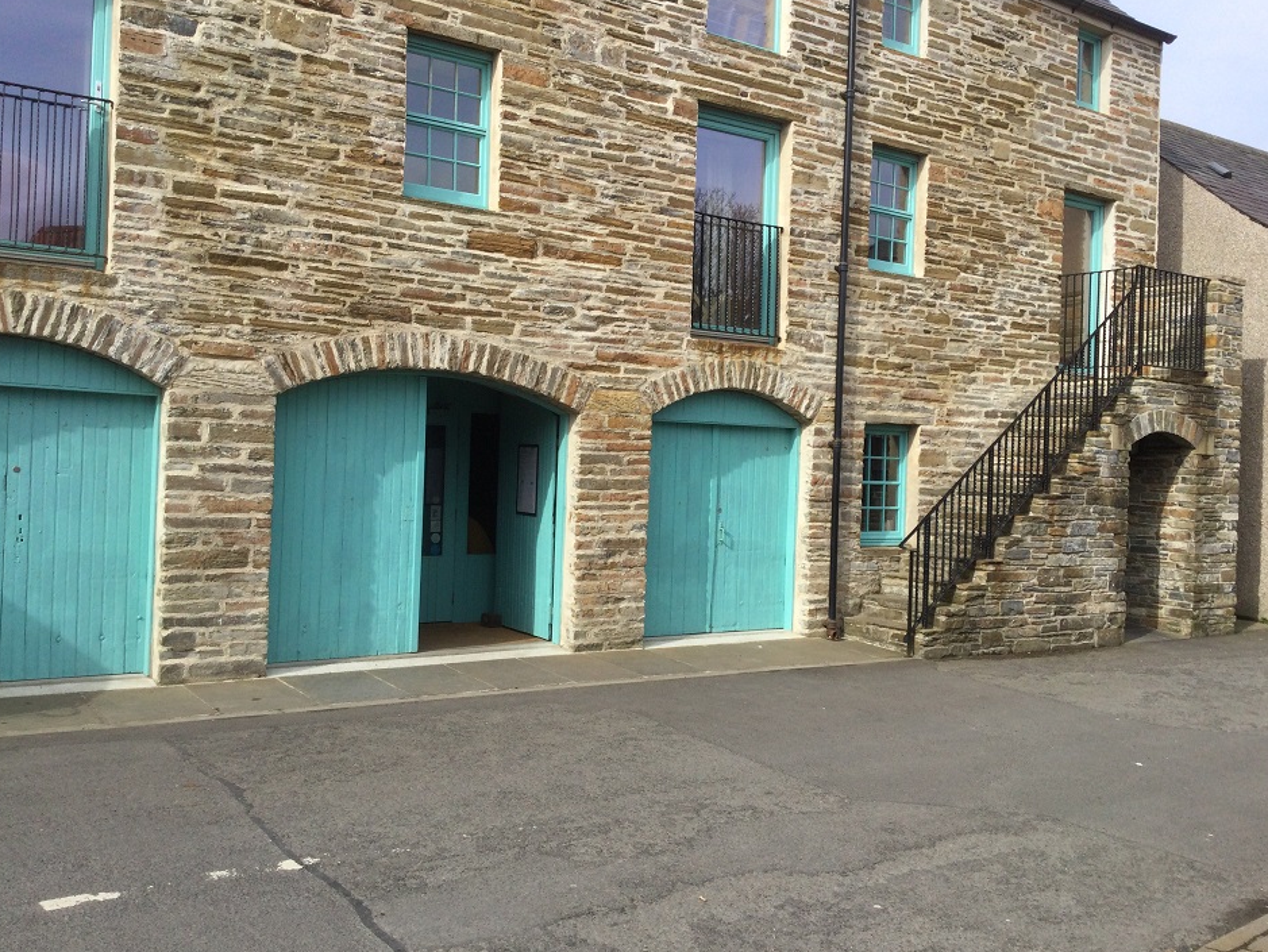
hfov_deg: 55.3
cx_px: 660
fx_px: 1209
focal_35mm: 33
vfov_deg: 43.0
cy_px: 459
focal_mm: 3.3
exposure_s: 1/791
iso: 25
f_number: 2.4
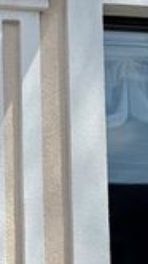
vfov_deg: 19.9
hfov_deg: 9.8
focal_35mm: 105
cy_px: 249
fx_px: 735
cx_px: -239
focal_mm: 6.76
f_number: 1.78
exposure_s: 1/3802
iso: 80
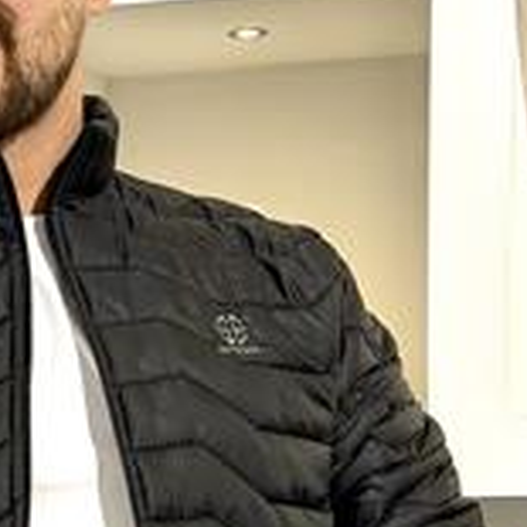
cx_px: 27
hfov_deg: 13.5
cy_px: 551
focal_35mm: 128
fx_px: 2205
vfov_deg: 13.4
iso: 125
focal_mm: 6.76
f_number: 1.78
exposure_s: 1/100
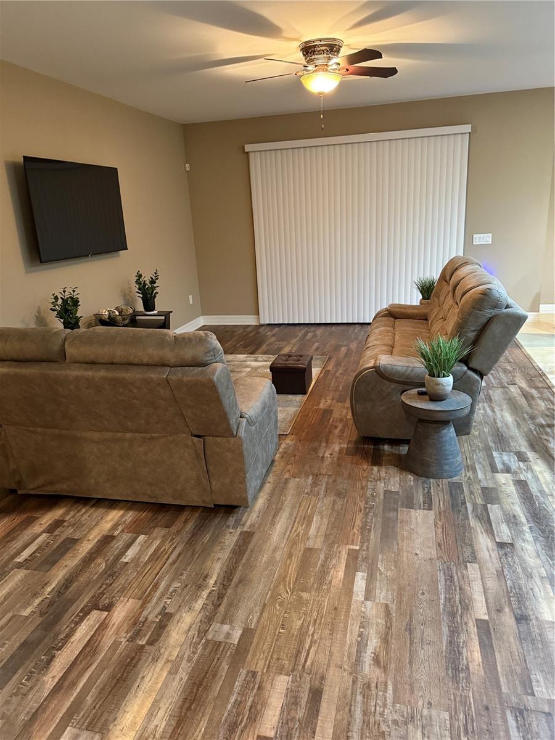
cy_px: 370
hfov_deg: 56.8
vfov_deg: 71.6
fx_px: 513
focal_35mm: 24
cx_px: 278
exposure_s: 1/30
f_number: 1.78
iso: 800
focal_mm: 6.76
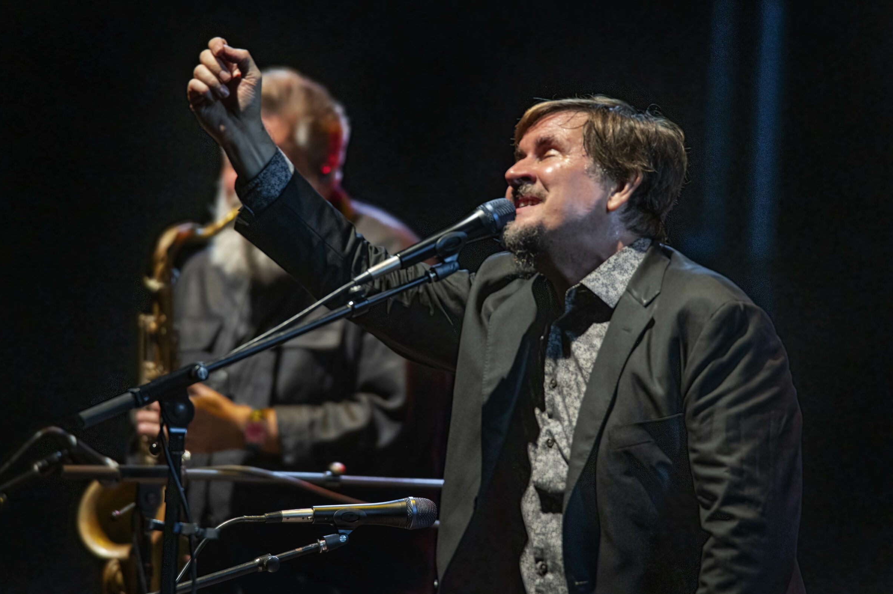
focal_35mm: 644
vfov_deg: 2.1
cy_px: 277
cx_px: 416
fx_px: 15964
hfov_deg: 3.2
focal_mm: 600
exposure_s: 1/250
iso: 4000
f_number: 6.3
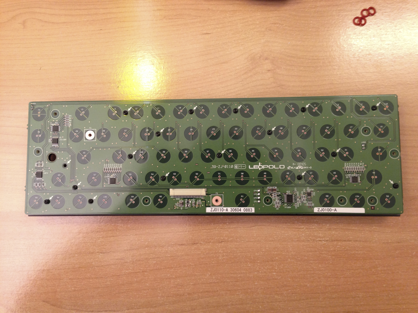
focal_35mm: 33
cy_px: 156
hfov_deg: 55.4
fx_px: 398
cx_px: 209
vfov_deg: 42.9
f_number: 2.4
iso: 125
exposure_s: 1/20
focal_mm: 4.13
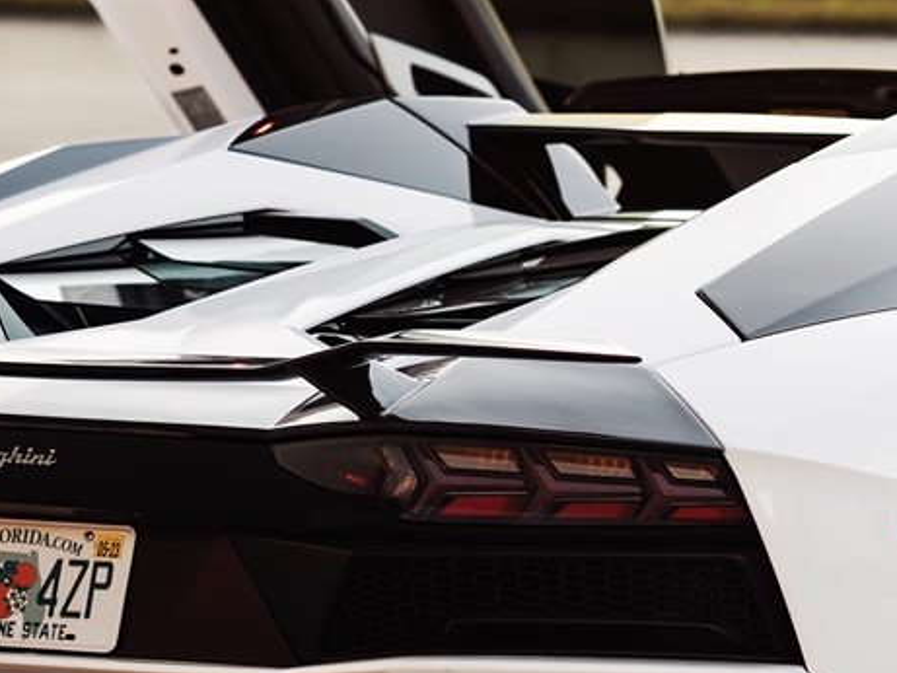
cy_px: 197
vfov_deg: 5.0
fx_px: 7776
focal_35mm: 300
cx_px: 757
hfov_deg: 6.6
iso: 100
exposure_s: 1/100
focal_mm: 75
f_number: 2
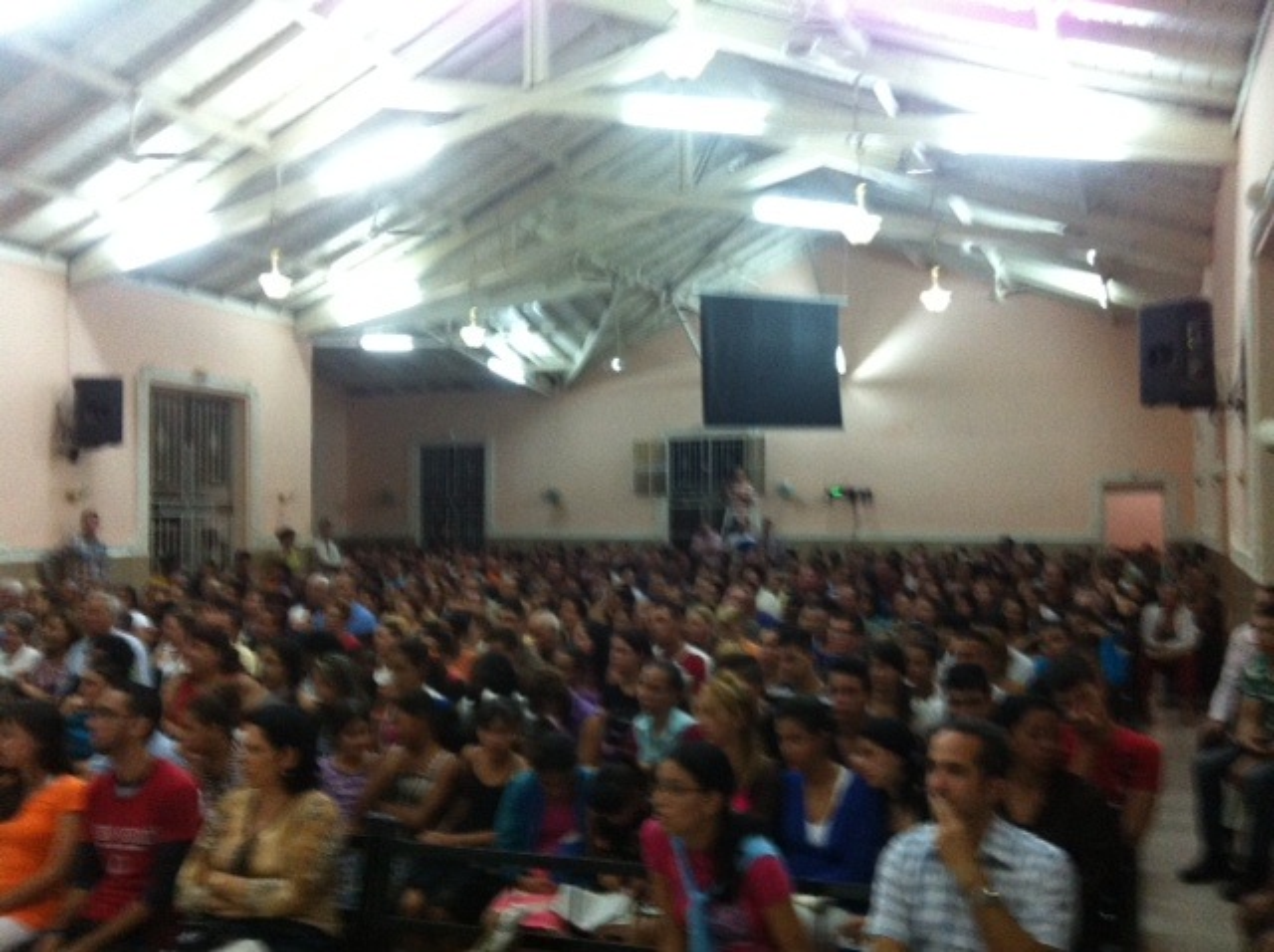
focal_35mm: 35
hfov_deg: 52.7
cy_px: 476
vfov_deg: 40.6
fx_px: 1286
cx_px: 637
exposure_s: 1/17
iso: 320
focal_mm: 3.85
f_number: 2.8
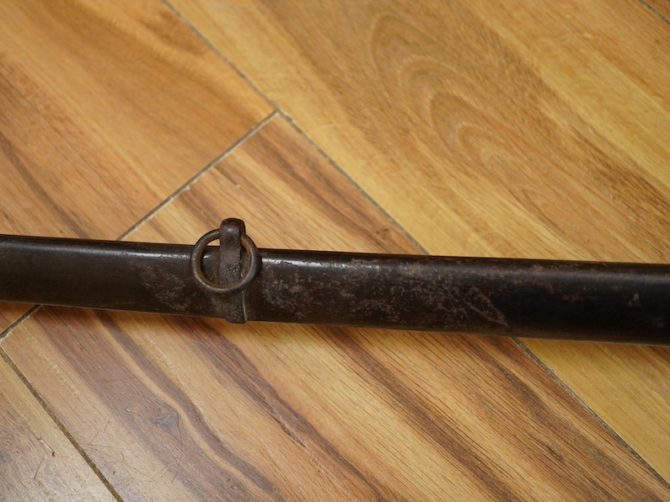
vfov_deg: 29.7
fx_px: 948
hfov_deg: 38.9
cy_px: 250
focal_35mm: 49
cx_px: 314
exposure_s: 1/160
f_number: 3.5
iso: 1250
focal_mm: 30
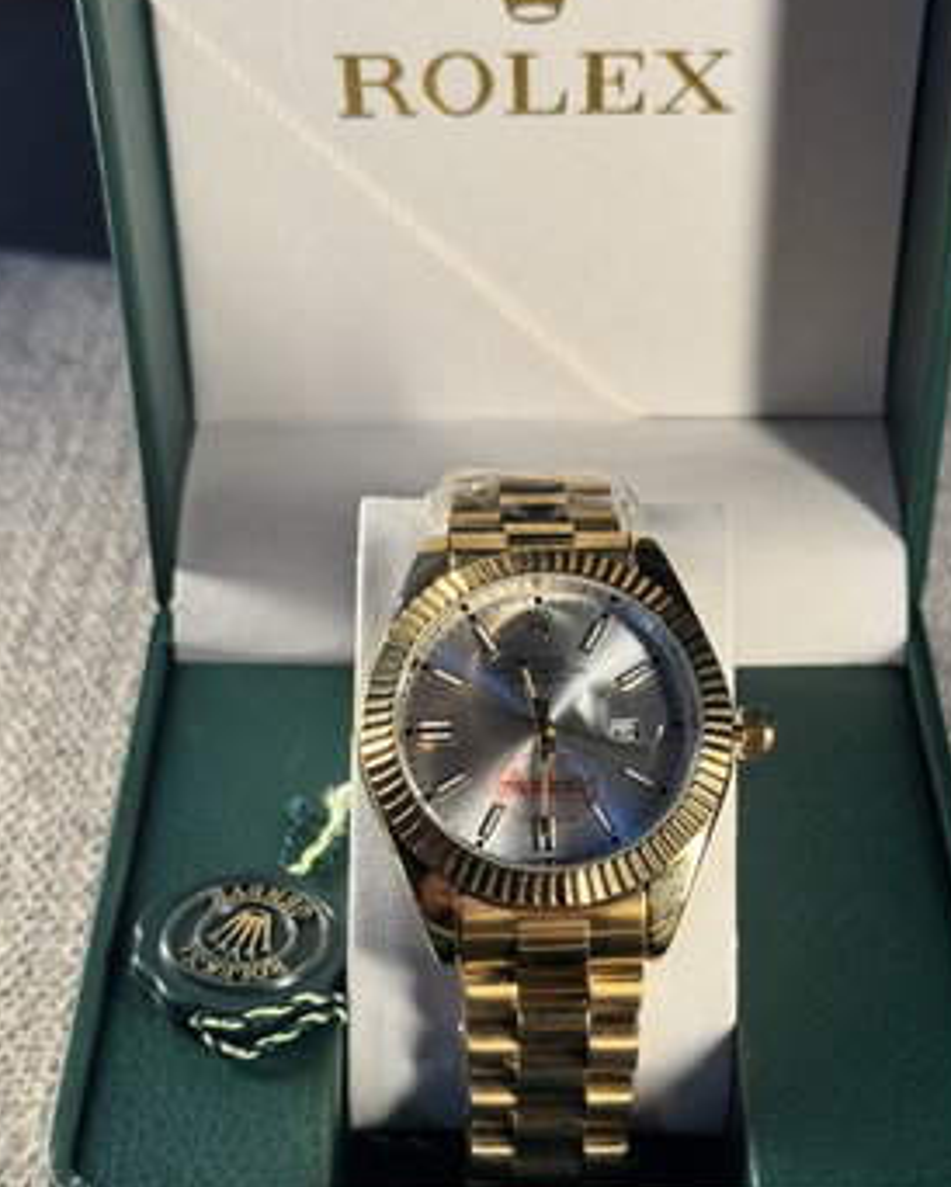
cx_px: 528
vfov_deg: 26.0
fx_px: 2566
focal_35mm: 73
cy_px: 706
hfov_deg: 21.0
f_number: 1.78
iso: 64
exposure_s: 1/111
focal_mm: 6.76
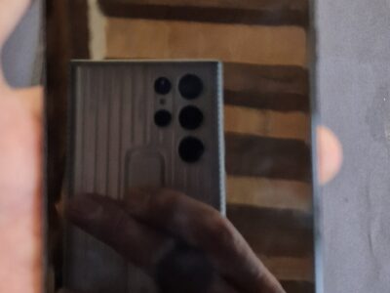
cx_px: 195
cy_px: 146
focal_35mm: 23
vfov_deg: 58.9
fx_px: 259
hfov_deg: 73.9
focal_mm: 6.4
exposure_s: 1/24
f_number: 1.8
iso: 640
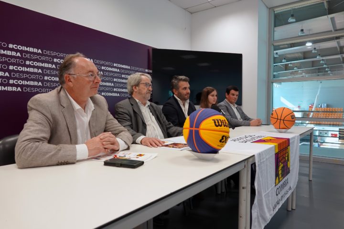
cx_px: 172
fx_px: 229
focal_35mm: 24
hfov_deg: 73.7
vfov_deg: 53.1
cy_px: 114
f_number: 2.4
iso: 100
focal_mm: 8.8
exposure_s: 1/30
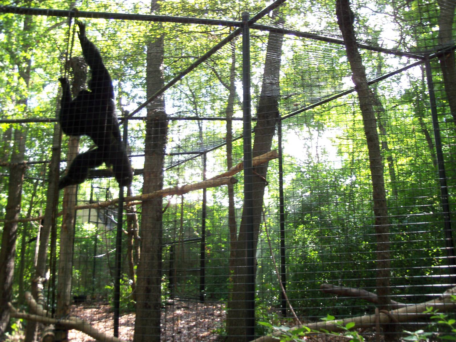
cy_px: 171
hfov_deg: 52.6
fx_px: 461
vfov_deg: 40.7
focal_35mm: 35
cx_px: 228
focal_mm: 6.3
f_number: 3
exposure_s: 1/50
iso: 64
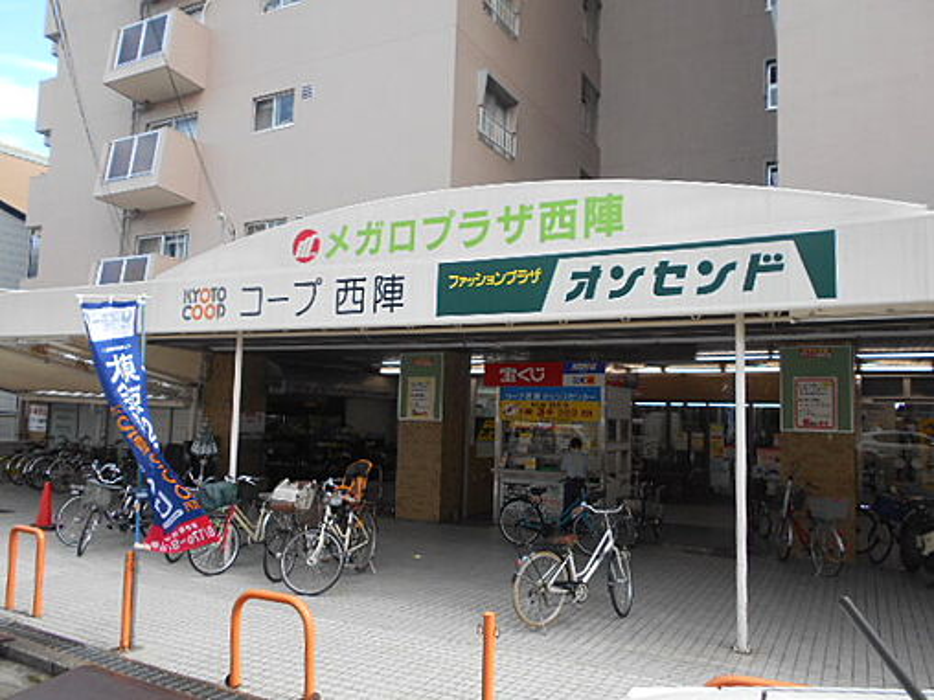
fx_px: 702
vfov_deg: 53.1
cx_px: 467
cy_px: 350
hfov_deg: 67.3
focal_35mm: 26
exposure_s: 1/250
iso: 80
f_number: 3.2
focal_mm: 4.6
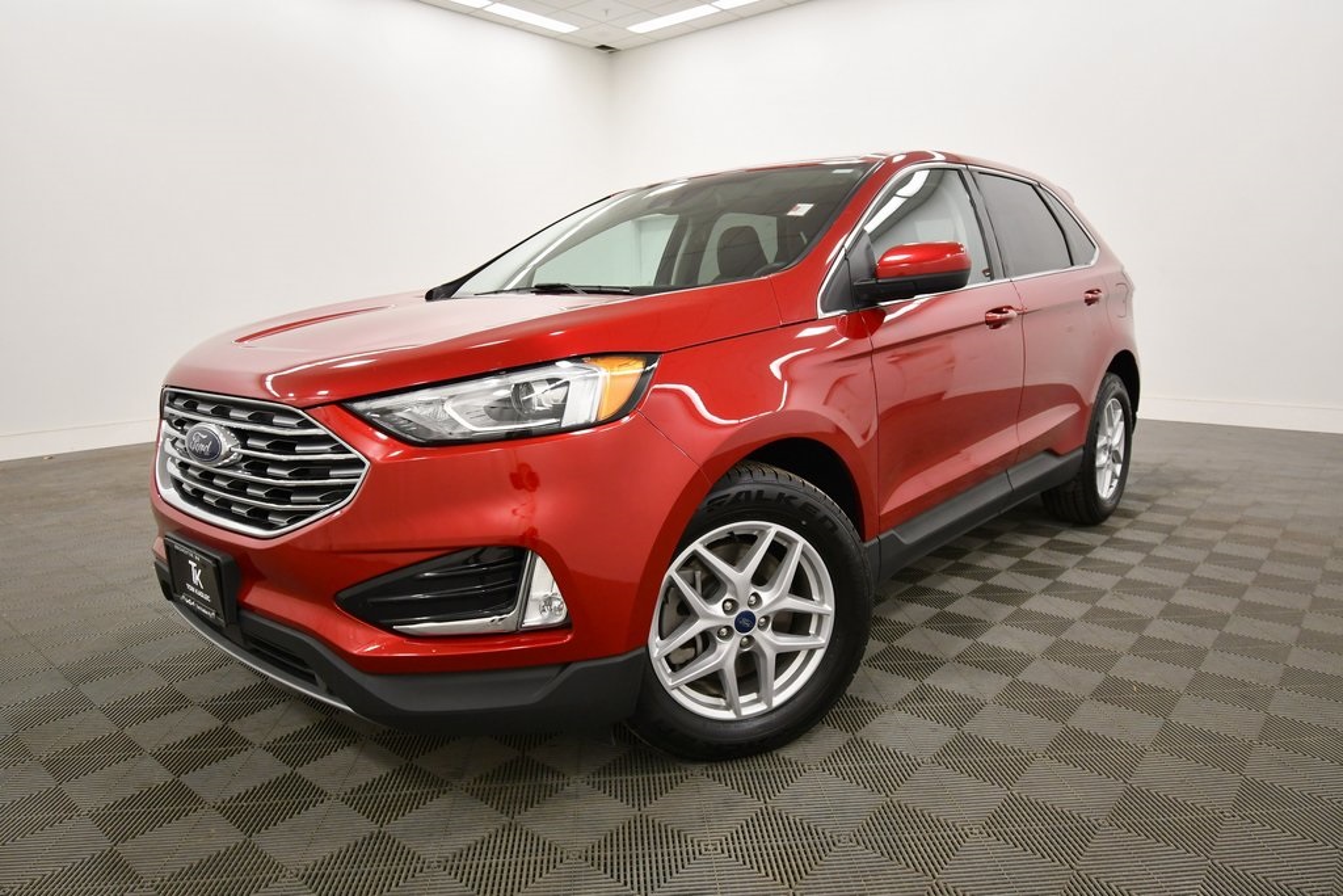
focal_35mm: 22
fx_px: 821
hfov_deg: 78.6
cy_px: 448
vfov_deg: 57.2
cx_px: 672
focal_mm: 15
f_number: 5.3
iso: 800
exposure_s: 1/125
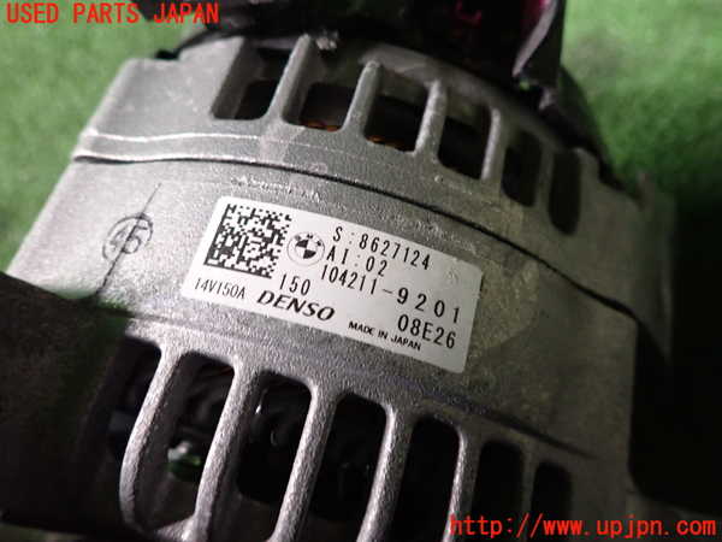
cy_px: 271
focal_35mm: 25
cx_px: 361
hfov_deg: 69.4
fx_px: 521
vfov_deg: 54.9
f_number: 2
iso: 800
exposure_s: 1/20
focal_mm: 4.5
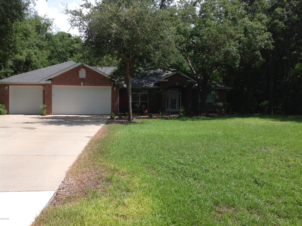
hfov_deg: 52.7
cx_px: 151
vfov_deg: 40.6
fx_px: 305
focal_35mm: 35
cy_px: 113
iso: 50
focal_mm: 4.28
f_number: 2.4
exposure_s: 1/1439
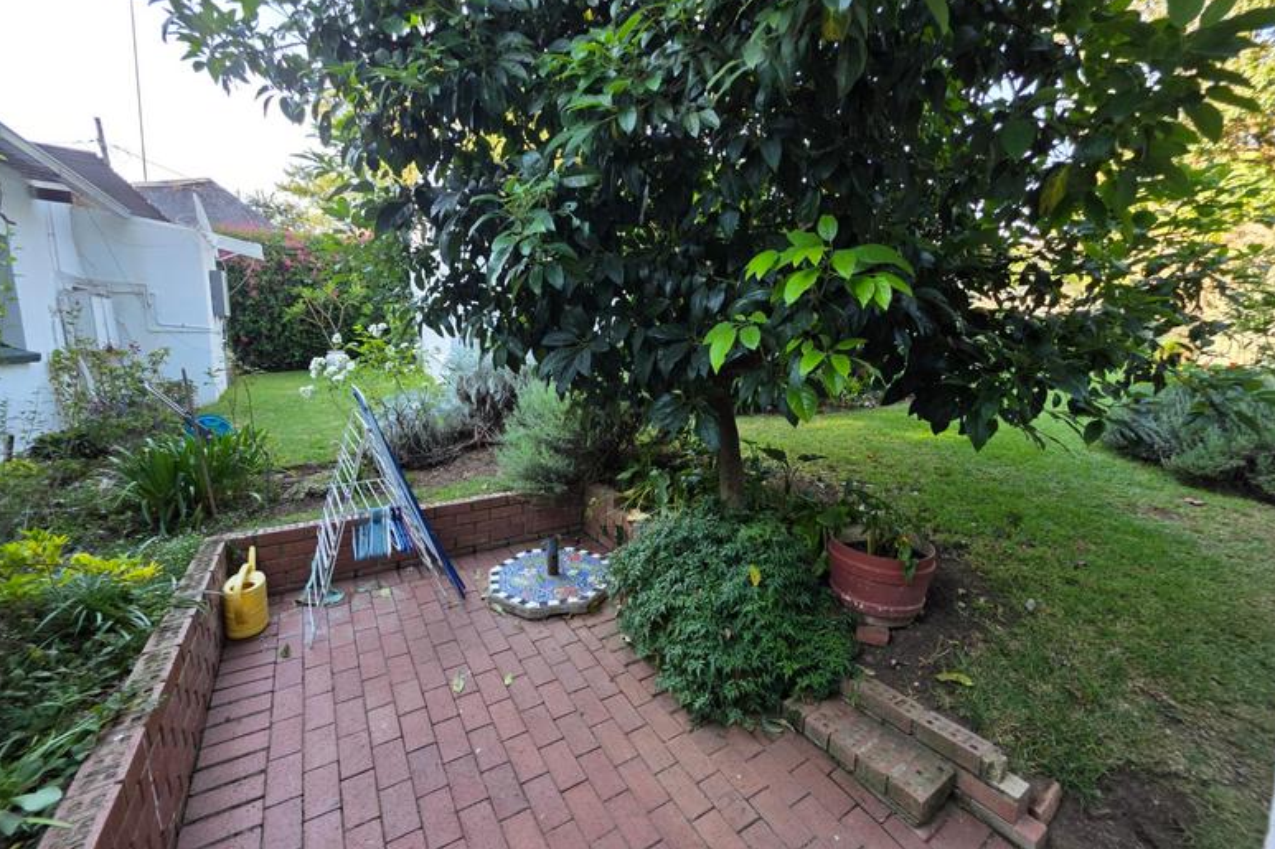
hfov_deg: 104.2
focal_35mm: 14
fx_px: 496
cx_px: 655
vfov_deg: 81.2
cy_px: 422
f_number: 1.9
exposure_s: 1/100
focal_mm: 2.2
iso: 40
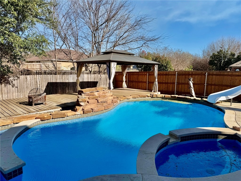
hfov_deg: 71.6
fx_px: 167
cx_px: 120
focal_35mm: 24
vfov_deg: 56.8
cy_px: 90
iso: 80
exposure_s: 1/4405
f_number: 1.78
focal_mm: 6.76
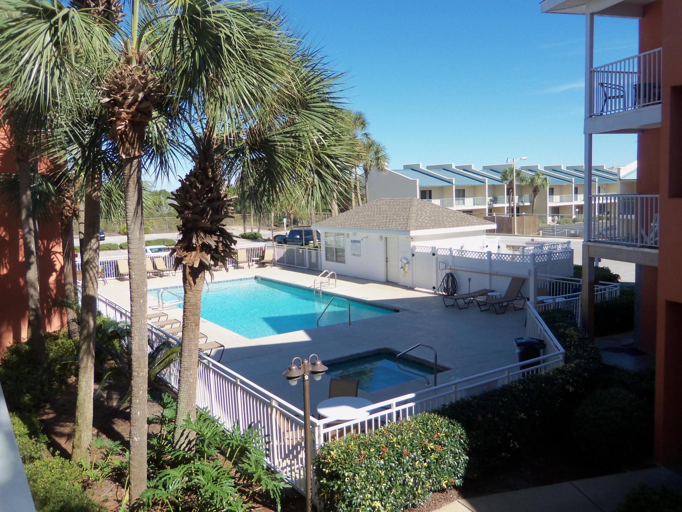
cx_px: 341
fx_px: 552
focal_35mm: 28
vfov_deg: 49.7
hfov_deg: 63.4
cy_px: 256
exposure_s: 1/400
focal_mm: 5.1
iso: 64
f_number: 3.9
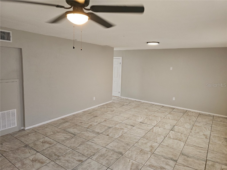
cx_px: 114
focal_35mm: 23
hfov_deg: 73.9
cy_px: 85
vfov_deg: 58.9
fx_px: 151
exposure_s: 1/40
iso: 100
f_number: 1.7
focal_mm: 6.3
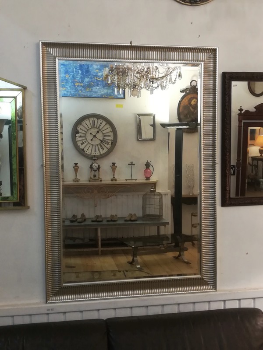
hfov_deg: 34.3
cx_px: 132
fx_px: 425
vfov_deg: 44.8
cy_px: 175
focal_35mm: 42
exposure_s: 1/33.3
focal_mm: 3.83
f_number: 2.2
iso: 200
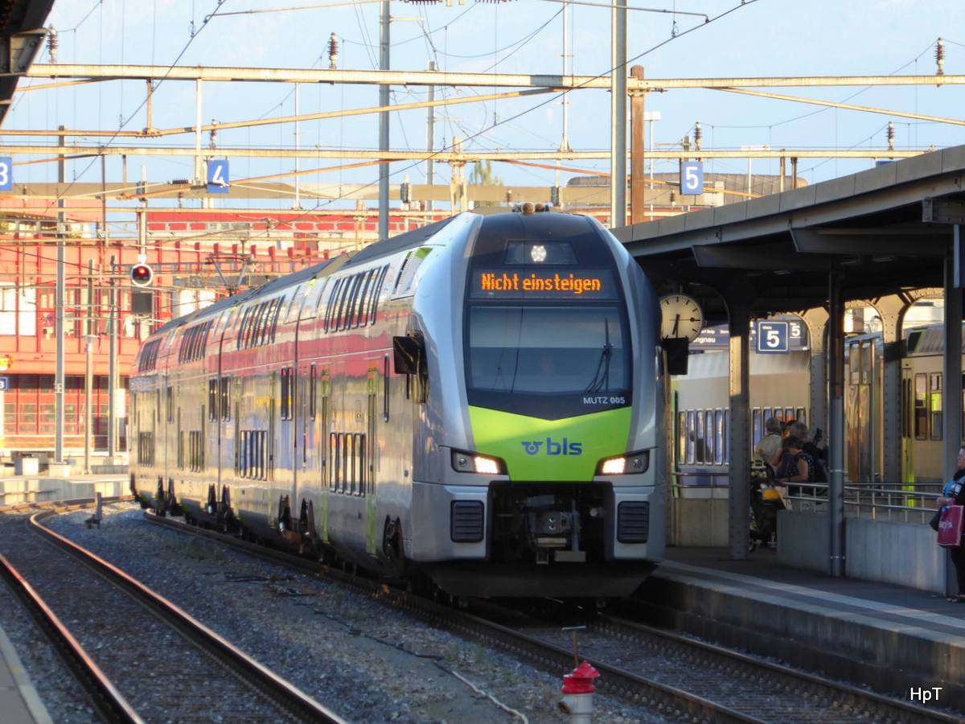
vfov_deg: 5.3
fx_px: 7861
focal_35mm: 282
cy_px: 362
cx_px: 482
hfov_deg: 7.0
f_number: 5.7
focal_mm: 50.5
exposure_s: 1/80
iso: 160
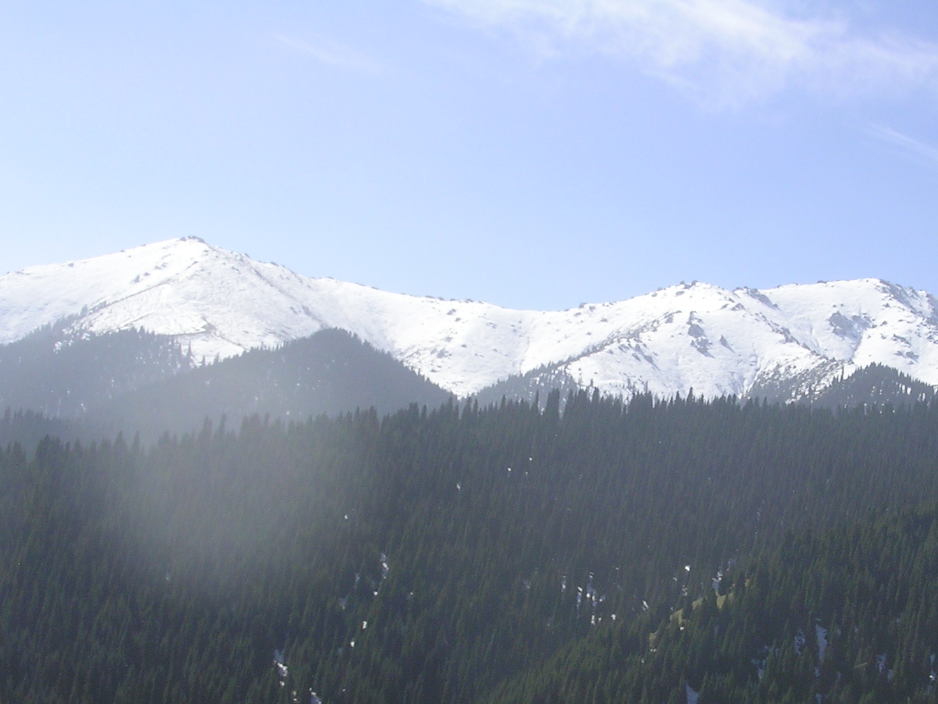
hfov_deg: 30.0
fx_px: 1734
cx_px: 650
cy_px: 470
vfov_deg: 22.8
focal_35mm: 64
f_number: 6.1
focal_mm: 7.1
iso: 50
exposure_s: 1/312
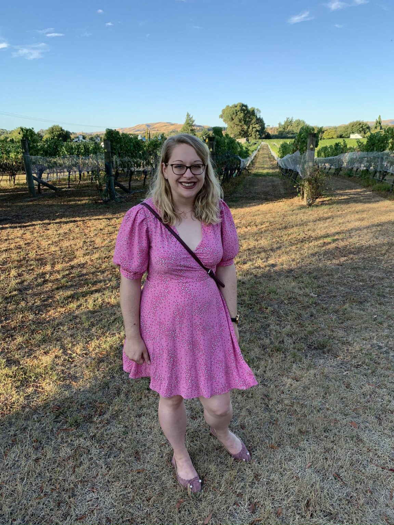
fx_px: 395
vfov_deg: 67.3
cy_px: 262
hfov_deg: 53.1
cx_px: 197
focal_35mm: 26
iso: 25
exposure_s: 1/531
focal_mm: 4.25
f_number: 1.8
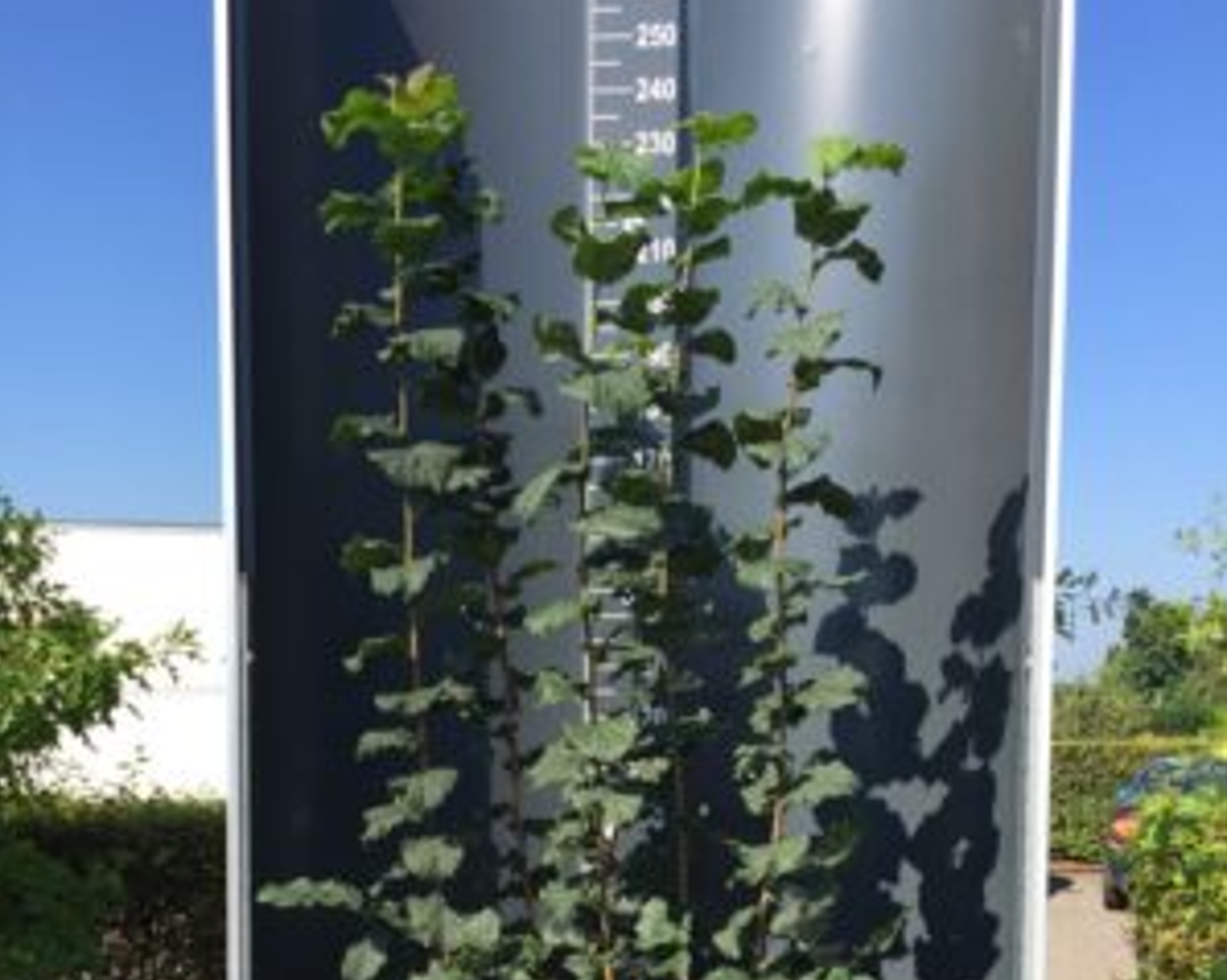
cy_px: 803
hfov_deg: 48.0
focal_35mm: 38
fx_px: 1379
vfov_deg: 37.5
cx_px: 614
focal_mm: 4.15
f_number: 2.2
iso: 32
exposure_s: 1/1099
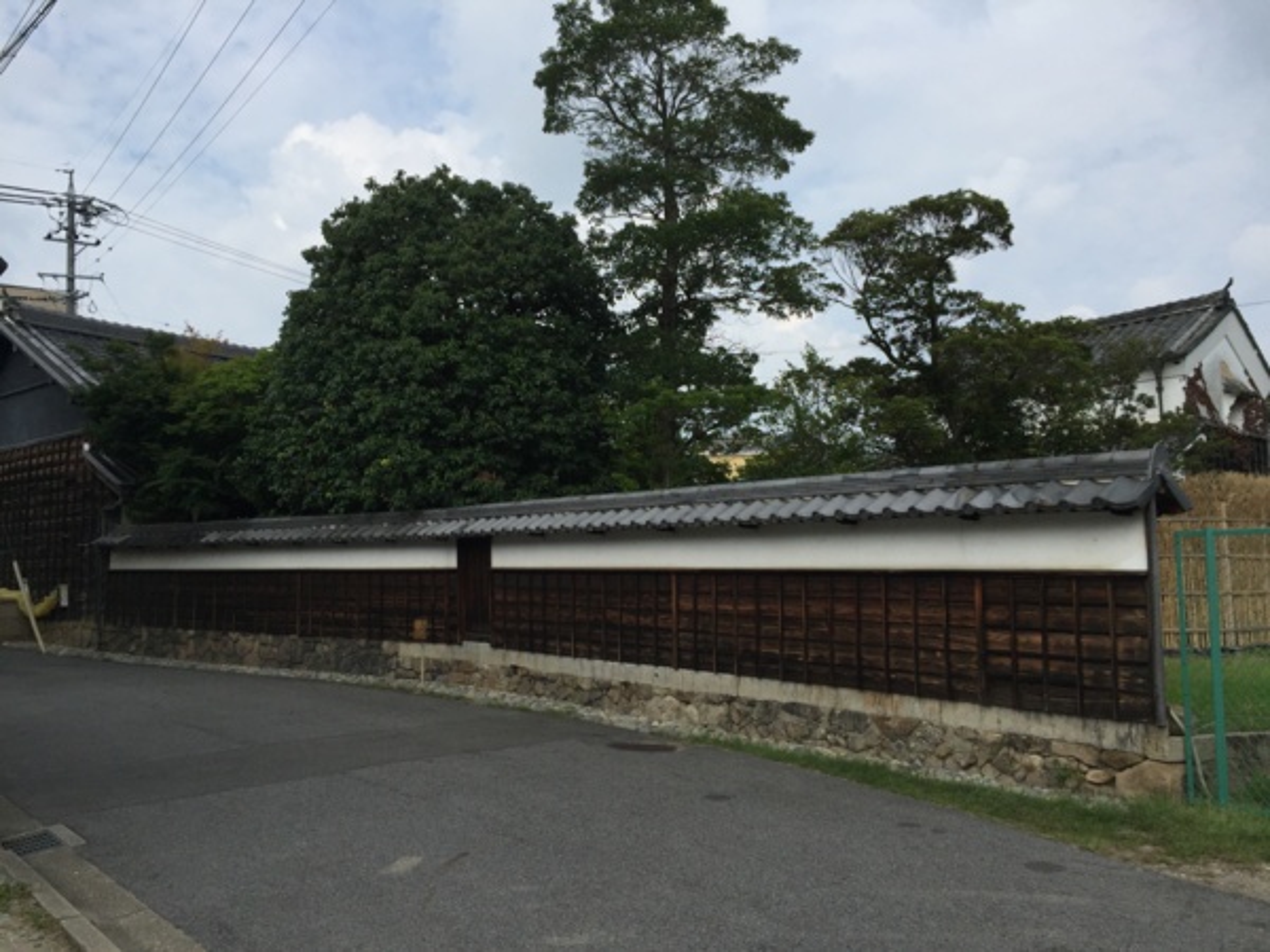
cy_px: 476
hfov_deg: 61.7
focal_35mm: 29
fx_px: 1064
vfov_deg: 48.2
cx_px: 635
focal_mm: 4.15
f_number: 2.2
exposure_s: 1/4405
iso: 32
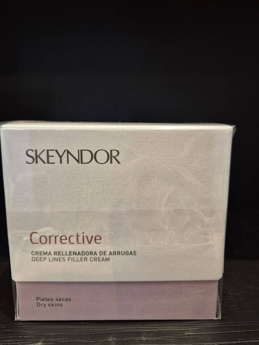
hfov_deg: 56.8
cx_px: 126
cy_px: 167
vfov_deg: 71.6
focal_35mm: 24
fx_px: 239
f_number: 1.8
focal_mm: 5.4
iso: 160
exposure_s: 1/57
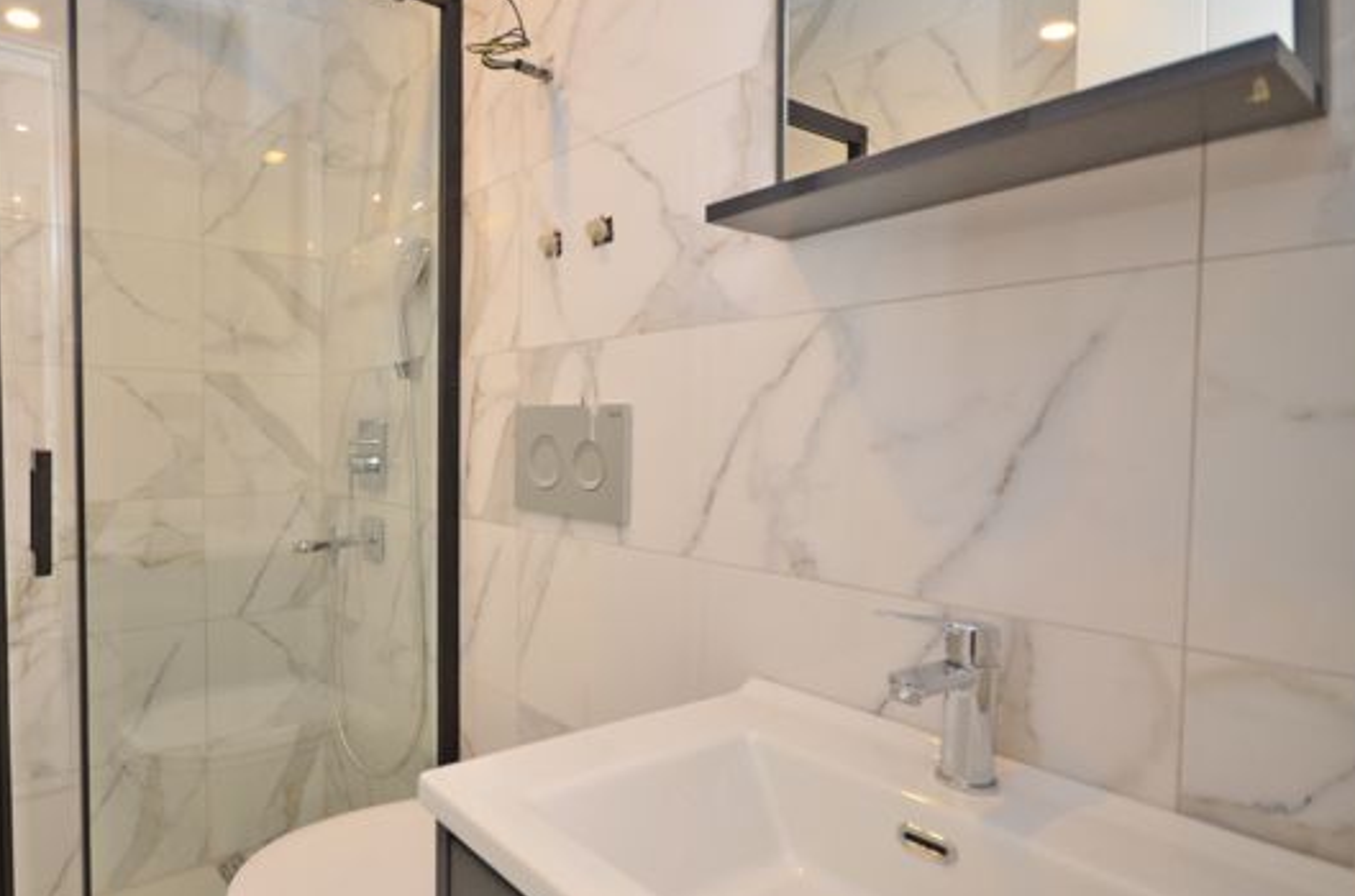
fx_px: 751
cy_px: 440
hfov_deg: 83.0
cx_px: 534
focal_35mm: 20
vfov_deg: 61.7
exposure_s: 1/60
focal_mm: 10
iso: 800
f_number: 4
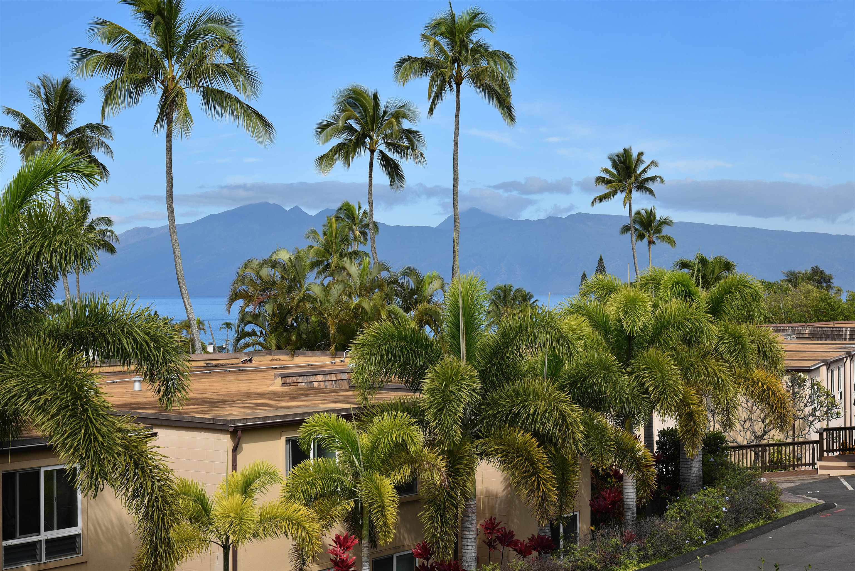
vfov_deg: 23.4
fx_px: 1378
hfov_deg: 34.5
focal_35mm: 58
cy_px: 286
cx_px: 428
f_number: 10
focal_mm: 58
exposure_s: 1/200
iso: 100
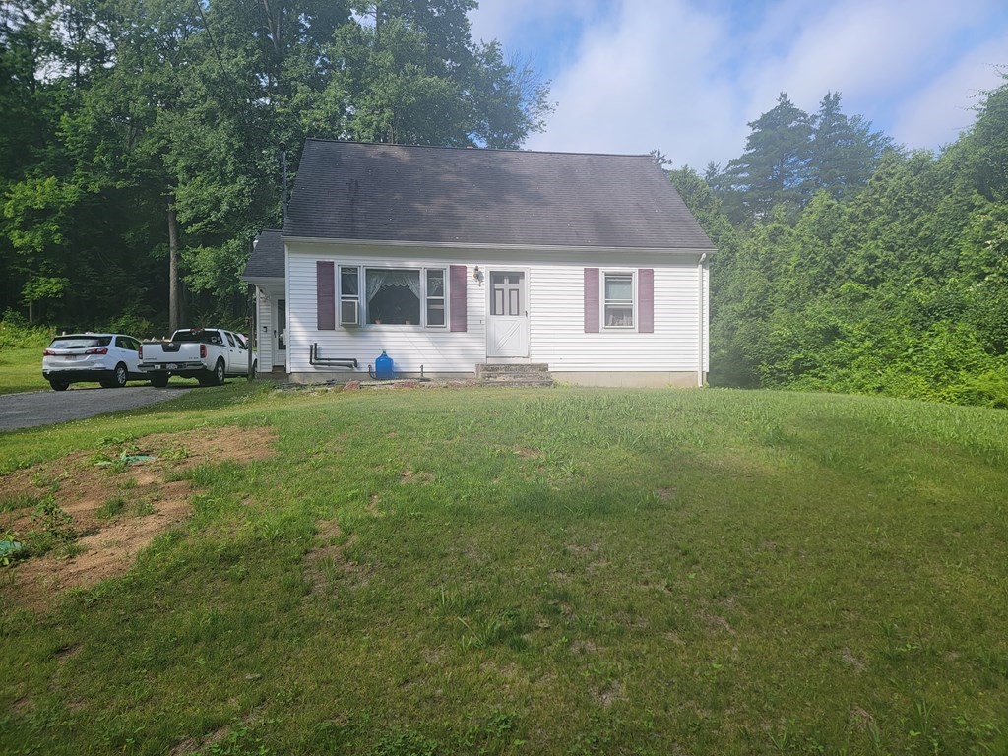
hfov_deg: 71.6
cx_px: 504
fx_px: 699
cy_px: 378
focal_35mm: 24
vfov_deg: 56.8
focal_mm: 6.7
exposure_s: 1/582
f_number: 1.8
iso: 16
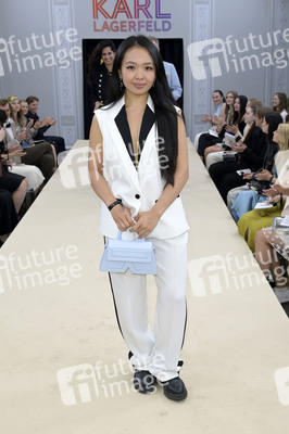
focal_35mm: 44
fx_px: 531
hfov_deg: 30.5
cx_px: 144
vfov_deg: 44.5
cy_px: 217
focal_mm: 44
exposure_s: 1/250
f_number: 5.6
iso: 500
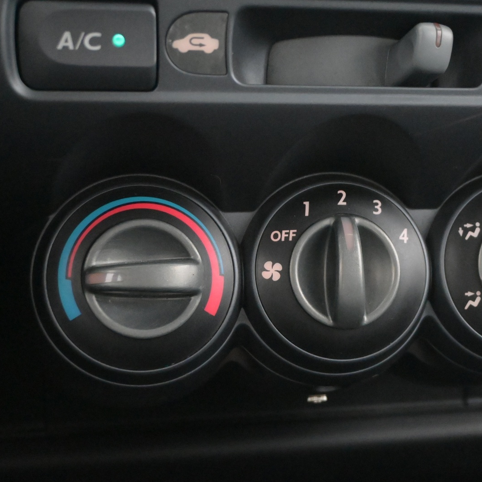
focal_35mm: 59
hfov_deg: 28.8
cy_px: 241
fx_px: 929
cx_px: 341
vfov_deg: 29.1
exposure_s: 1/50
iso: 10000
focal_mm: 30.5
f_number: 4.8
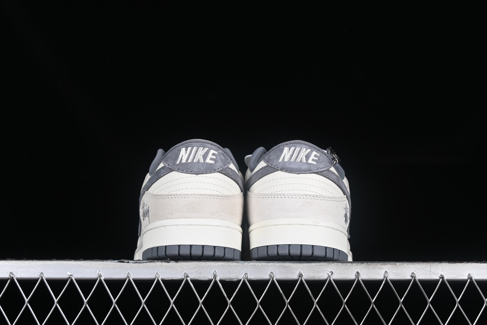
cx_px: 244
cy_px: 162
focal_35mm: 75
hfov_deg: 27.0
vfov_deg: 18.2
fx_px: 1015
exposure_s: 1/80
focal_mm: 50
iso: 160
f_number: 8
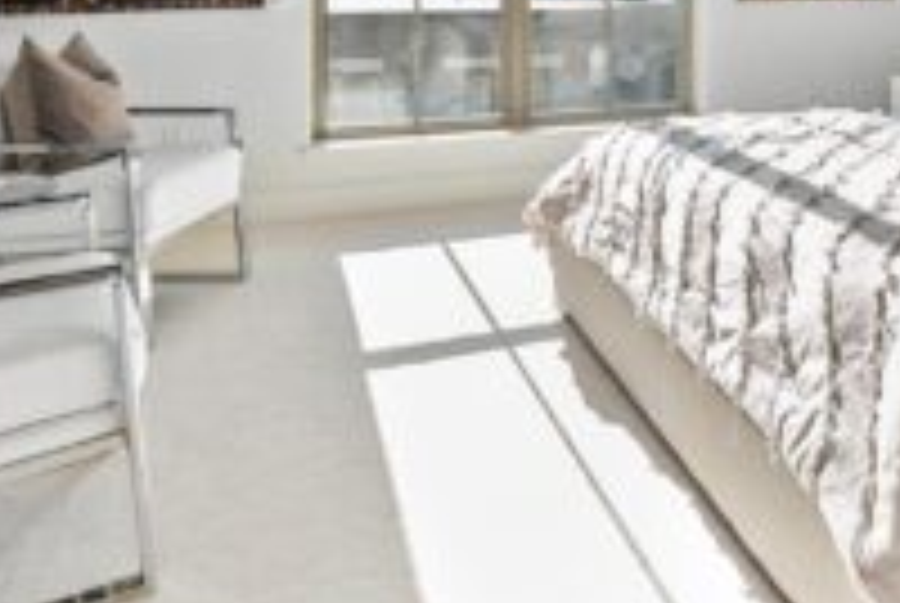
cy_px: -50
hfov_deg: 46.1
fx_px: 976
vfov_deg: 30.9
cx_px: 756
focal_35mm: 39
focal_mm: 16
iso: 100
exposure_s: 1/20
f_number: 8
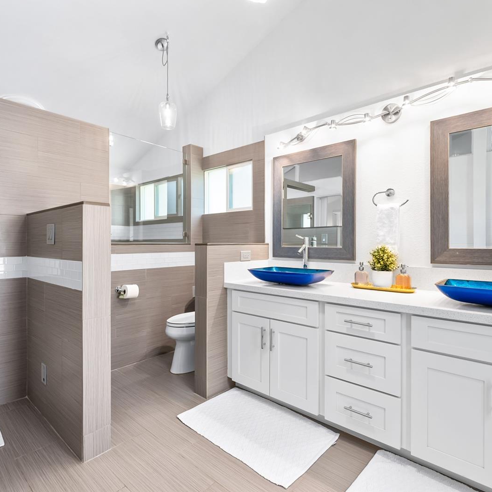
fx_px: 289
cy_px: 245
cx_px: 243
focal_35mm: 18
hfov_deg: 80.7
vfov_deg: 80.7
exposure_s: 1/8
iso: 100
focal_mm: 14
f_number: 6.3
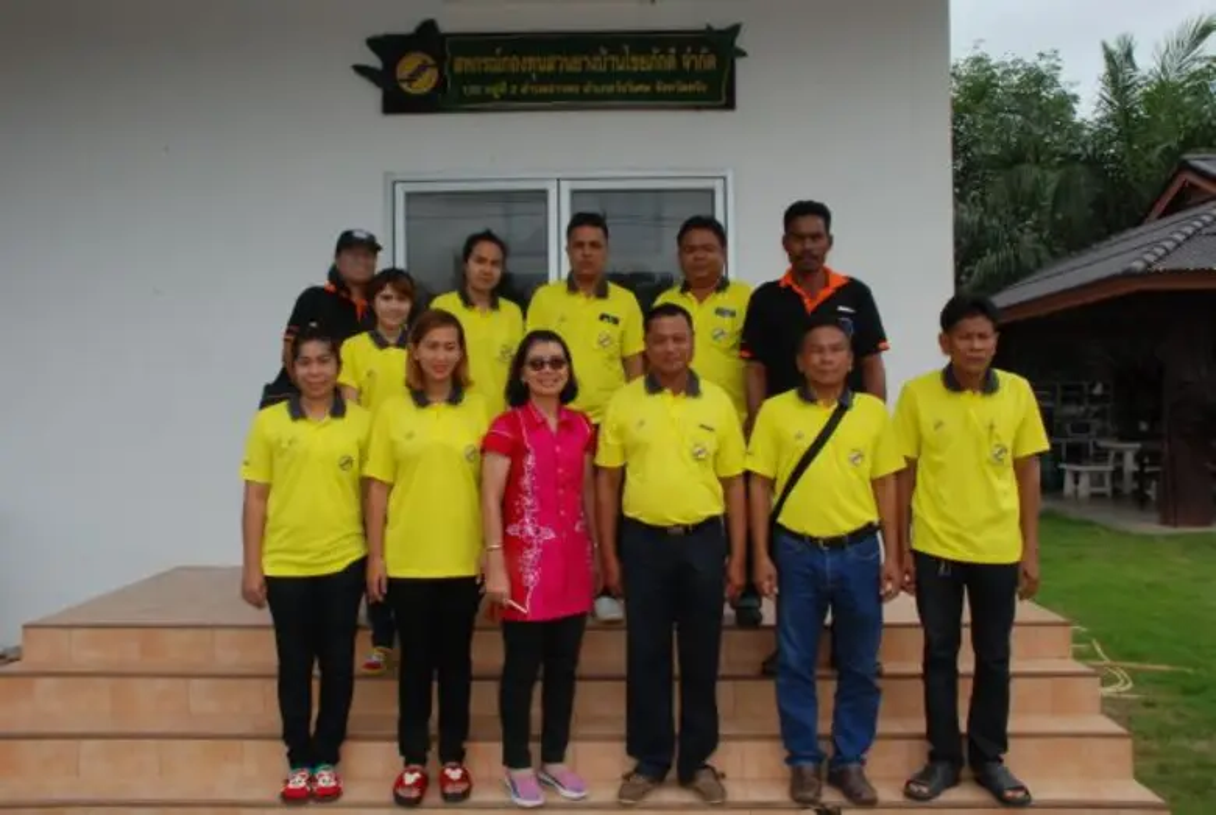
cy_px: 408
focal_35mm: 30
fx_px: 1015
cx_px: 608
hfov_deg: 61.8
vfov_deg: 43.8
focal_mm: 20
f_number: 22
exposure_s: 1/200
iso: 800
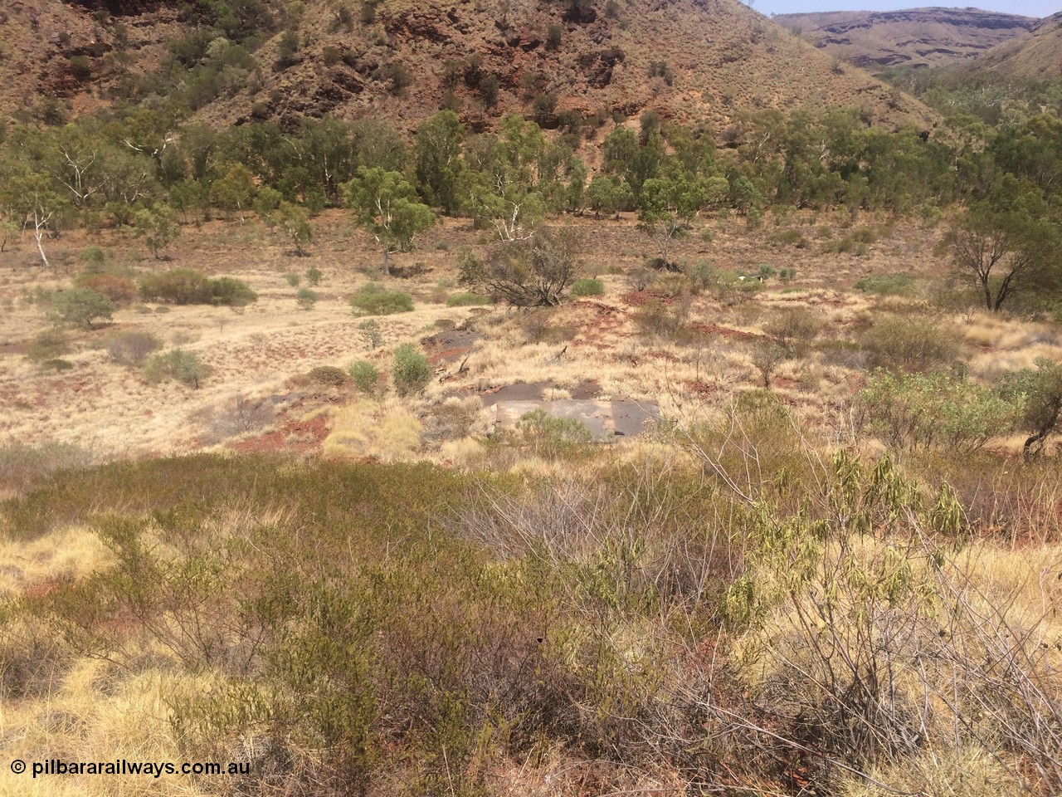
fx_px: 890
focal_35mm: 29
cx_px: 531
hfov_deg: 61.7
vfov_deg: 48.2
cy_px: 398
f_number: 2.2
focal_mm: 4.15
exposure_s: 1/1953
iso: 32
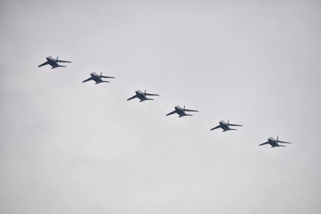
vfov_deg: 3.4
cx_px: 160
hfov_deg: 5.2
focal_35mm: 400
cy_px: 107
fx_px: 3566
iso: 1250
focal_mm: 400
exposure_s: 1/1000
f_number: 13
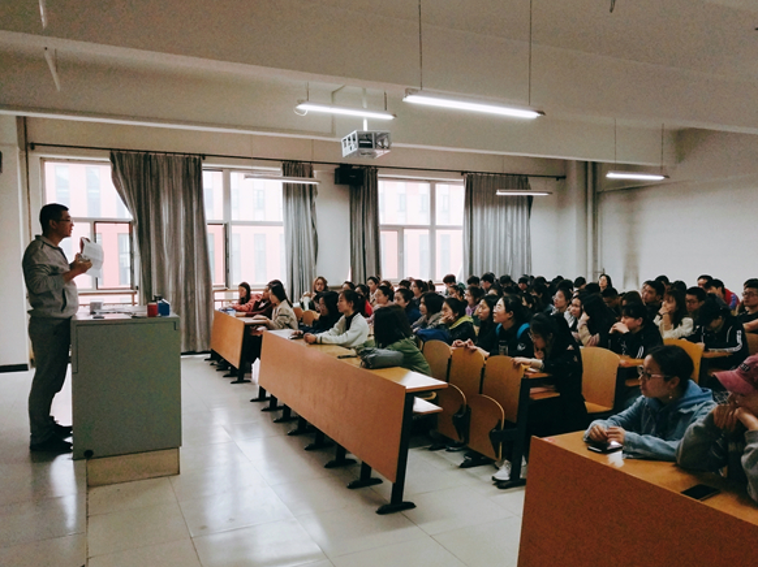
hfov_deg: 55.3
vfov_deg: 42.9
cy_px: 294
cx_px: 405
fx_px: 722
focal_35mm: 33
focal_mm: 3.95
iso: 224
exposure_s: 1/100
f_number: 1.8
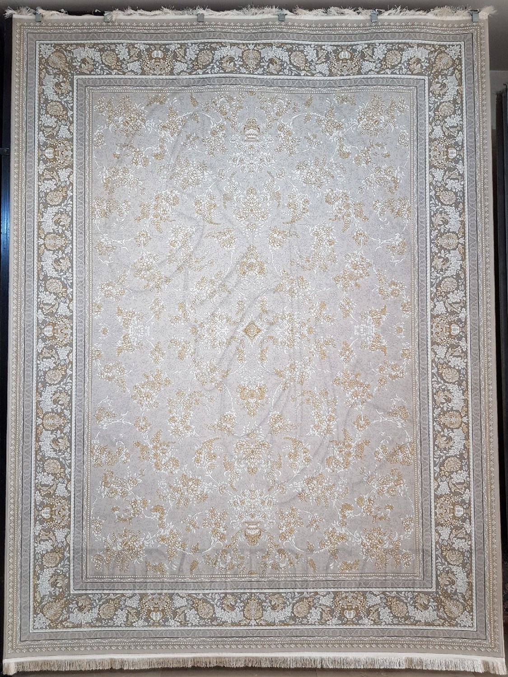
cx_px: 254
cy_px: 338
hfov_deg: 53.1
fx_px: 509
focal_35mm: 26
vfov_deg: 67.3
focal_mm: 4.3
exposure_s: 1/100
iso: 64
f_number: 1.7
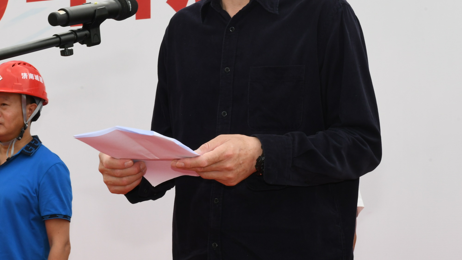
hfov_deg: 15.0
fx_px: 1752
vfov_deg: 8.5
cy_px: 37
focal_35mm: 143
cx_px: 237
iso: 1000
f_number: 22
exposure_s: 1/250
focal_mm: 66
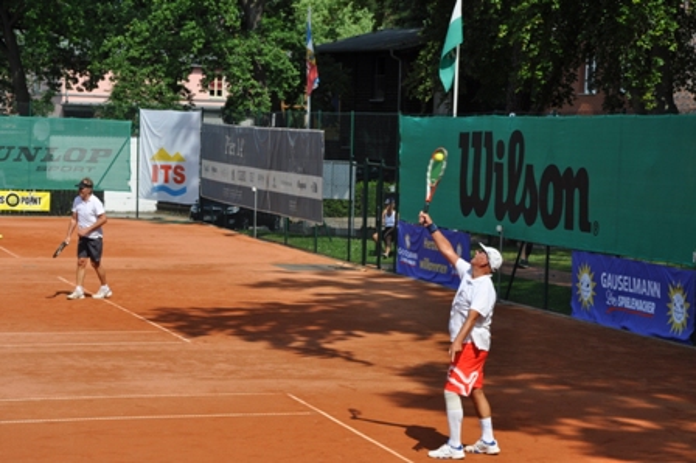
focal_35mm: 105
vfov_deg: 13.0
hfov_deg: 19.5
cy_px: 232
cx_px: 348
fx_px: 2028
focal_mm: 70
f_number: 11
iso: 200
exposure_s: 1/500
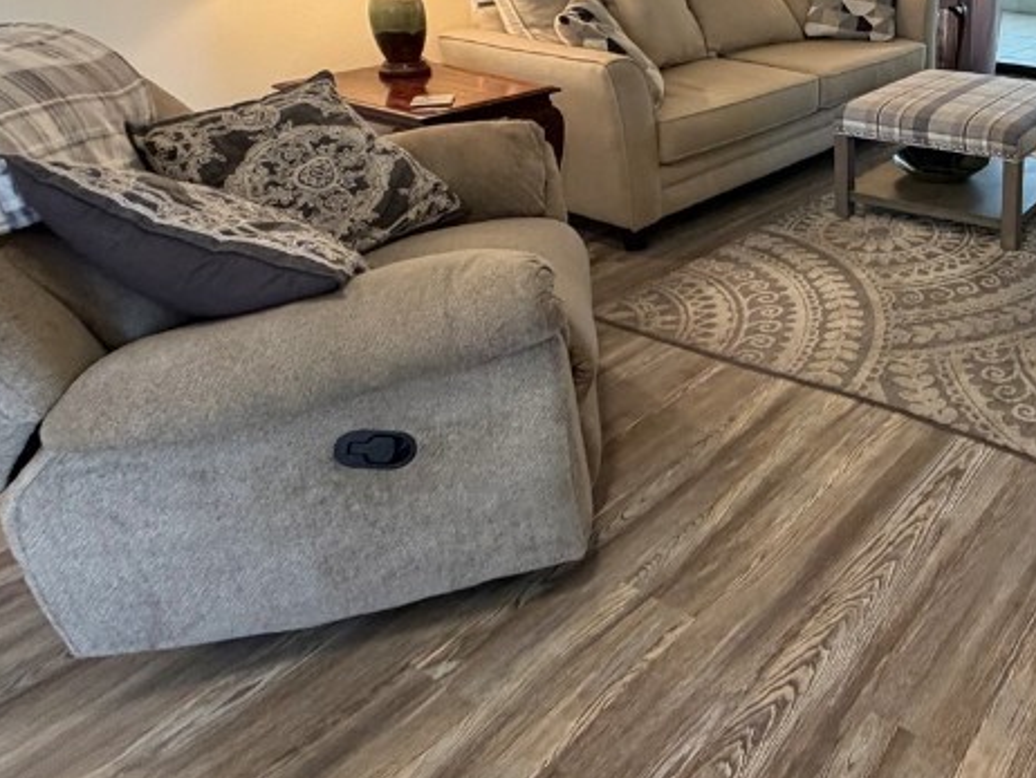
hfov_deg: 49.9
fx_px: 928
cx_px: 984
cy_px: 105
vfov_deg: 42.4
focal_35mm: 31
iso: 320
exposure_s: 1/60
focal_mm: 2.22
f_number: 2.2
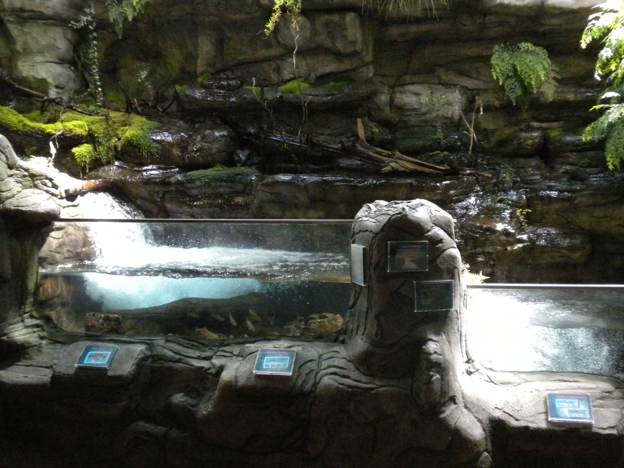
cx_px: 312
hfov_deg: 50.1
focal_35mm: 37
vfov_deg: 38.7
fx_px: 667
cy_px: 234
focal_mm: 6.6
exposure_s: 1/160
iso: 800
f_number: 3.5
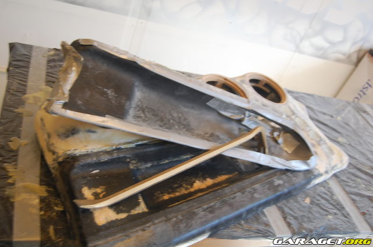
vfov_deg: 36.7
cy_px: 124
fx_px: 372
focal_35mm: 36
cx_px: 186
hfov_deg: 53.2
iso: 450
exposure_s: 1/30
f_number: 4
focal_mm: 24
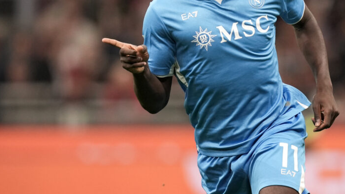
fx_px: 5498
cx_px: 195
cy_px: 38
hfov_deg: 3.6
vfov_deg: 2.0
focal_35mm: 601
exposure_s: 1/1600
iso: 2000
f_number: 3.2
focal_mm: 400
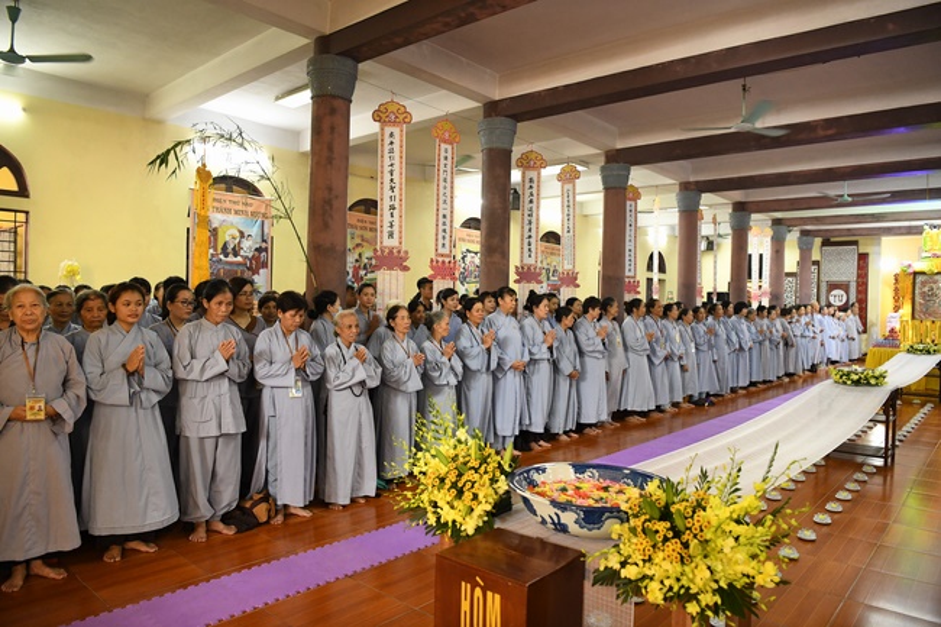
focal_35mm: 24
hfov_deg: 73.8
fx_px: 627
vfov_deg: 53.1
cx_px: 470
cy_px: 314
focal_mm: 24
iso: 4000
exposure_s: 1/125
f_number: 3.5
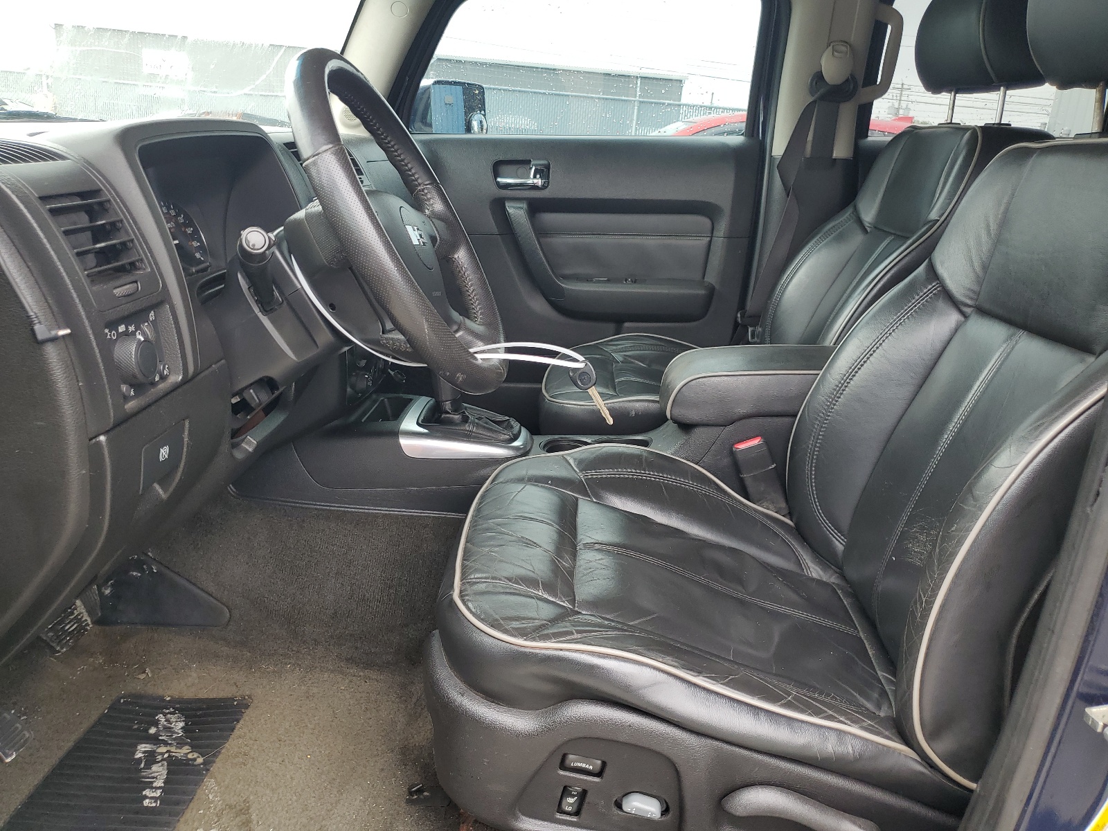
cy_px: 416
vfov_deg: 53.1
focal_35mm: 26
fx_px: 832
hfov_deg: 67.3
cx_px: 554
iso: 50
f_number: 1.5
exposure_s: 1/294
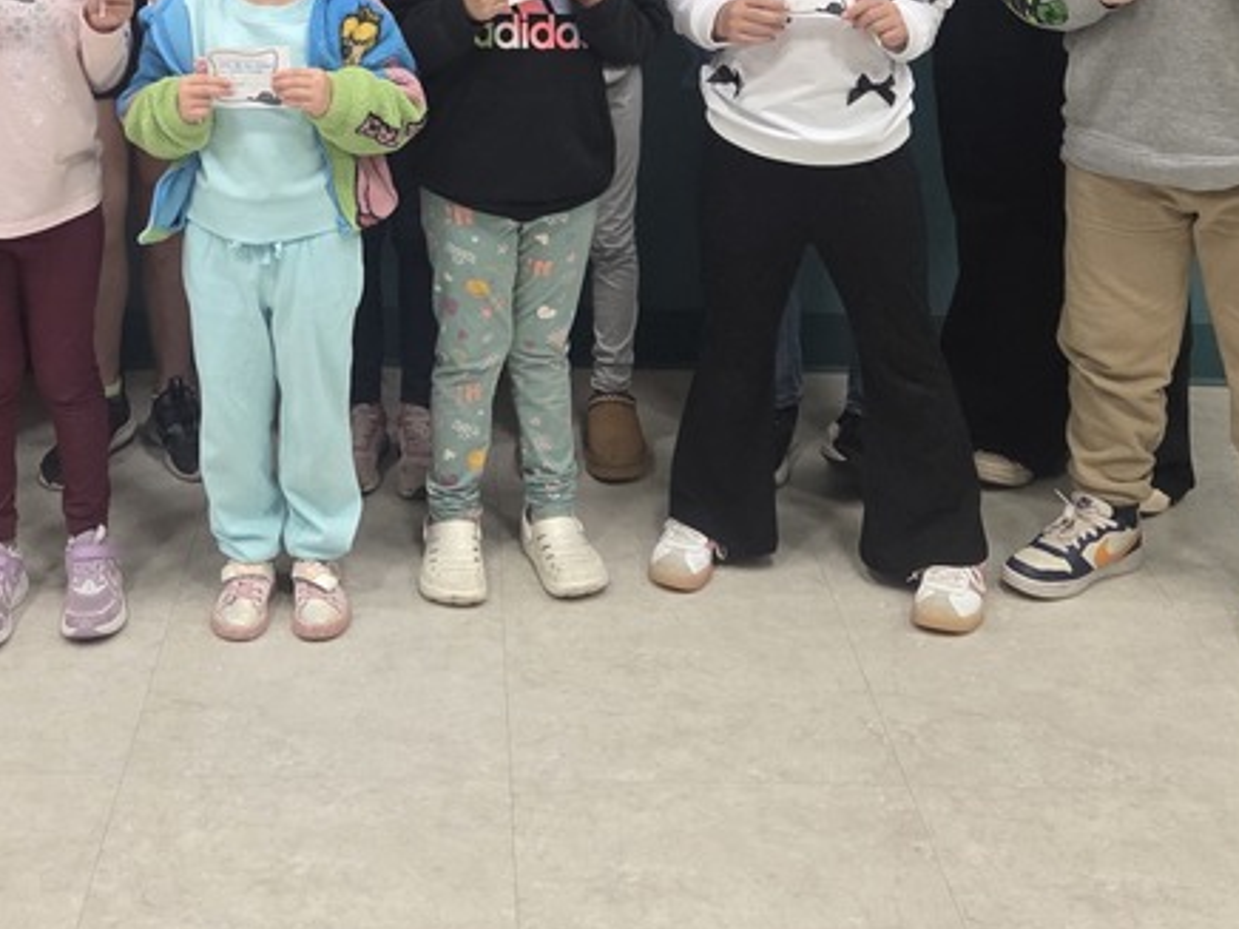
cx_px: 361
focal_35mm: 54
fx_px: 1933
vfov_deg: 25.1
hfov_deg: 35.0
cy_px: -102
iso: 800
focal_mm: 5.4
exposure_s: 1/120
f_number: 1.8
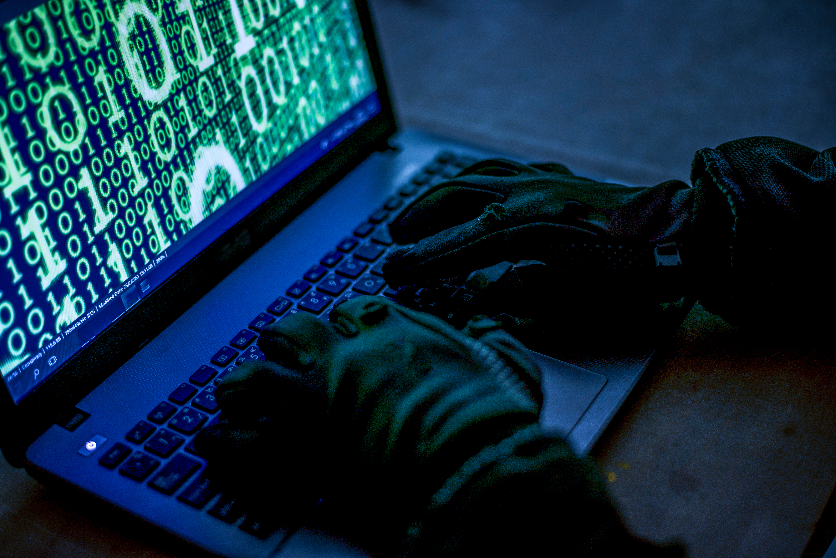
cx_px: 418
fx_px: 1161
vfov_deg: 27.0
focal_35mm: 50
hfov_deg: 39.6
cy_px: 279
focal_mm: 50
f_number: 1.8
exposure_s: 1/20
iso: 250
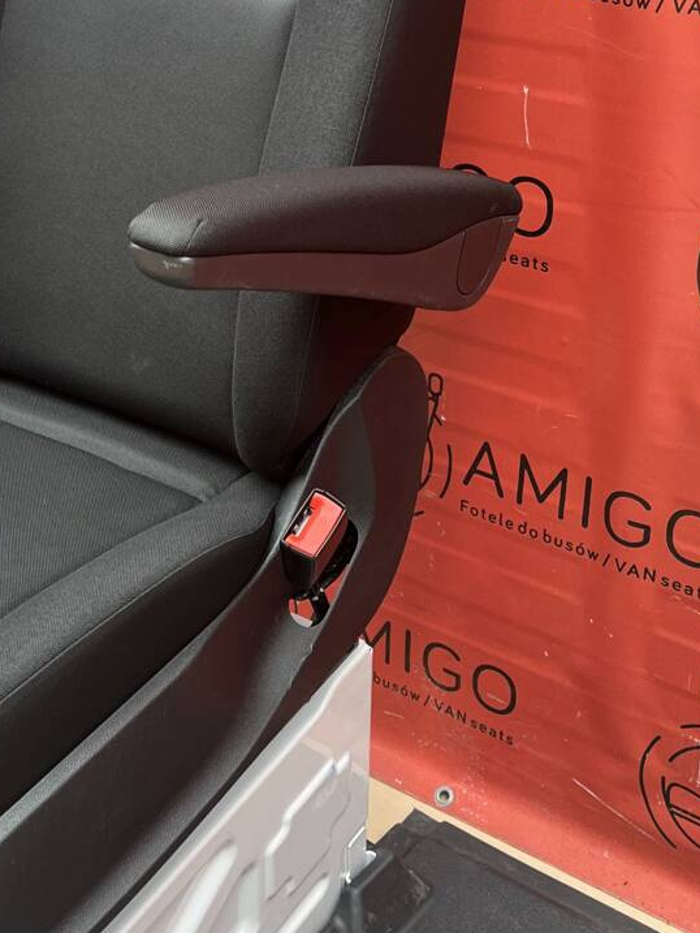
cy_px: 281
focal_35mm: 58
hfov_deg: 24.9
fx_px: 1563
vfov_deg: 32.8
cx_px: 165
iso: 64
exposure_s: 1/121
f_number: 1.6
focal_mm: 5.1
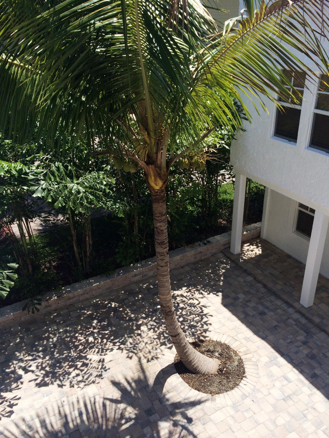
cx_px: 164
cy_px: 219
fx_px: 367
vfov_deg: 61.7
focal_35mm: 29
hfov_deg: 48.2
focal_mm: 4.15
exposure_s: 1/3165
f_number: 2.2
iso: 32
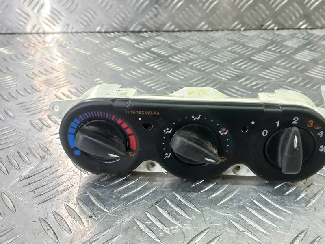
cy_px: 117
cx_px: 195
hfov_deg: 56.4
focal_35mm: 32
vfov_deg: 44.1
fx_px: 300
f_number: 1.8
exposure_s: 1/50
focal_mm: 4.6
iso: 100
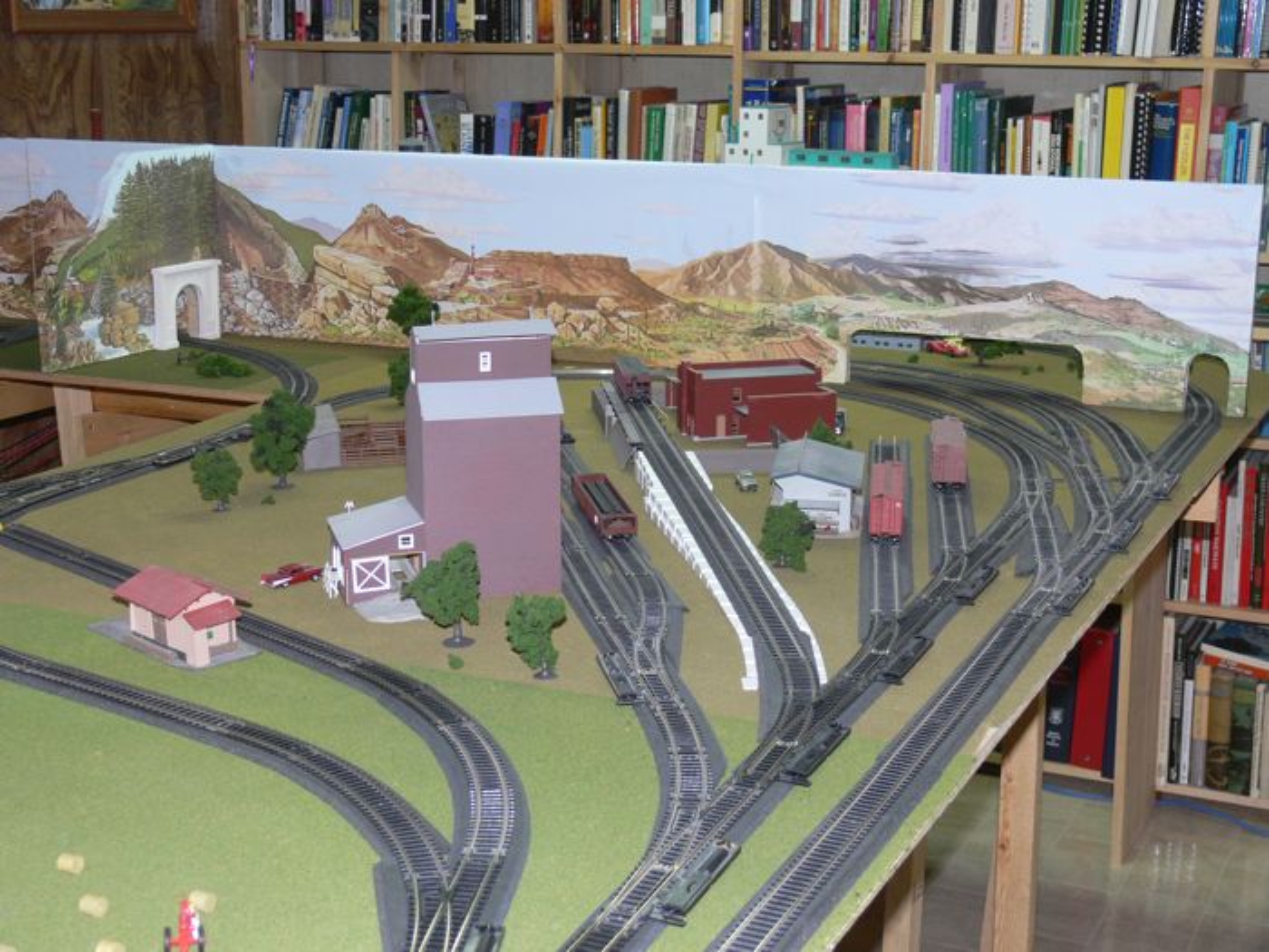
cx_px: 634
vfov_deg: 27.0
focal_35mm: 54
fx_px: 1980
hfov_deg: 35.5
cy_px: 476
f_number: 3.2
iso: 100
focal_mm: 11.4
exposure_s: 1/30
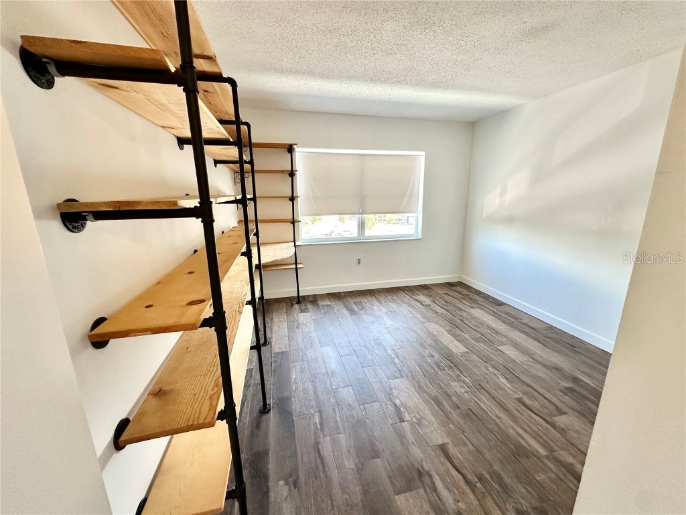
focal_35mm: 14
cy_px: 258
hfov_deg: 102.1
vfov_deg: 85.7
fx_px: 277
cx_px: 343
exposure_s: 1/99
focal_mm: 2.22
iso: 250
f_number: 2.2
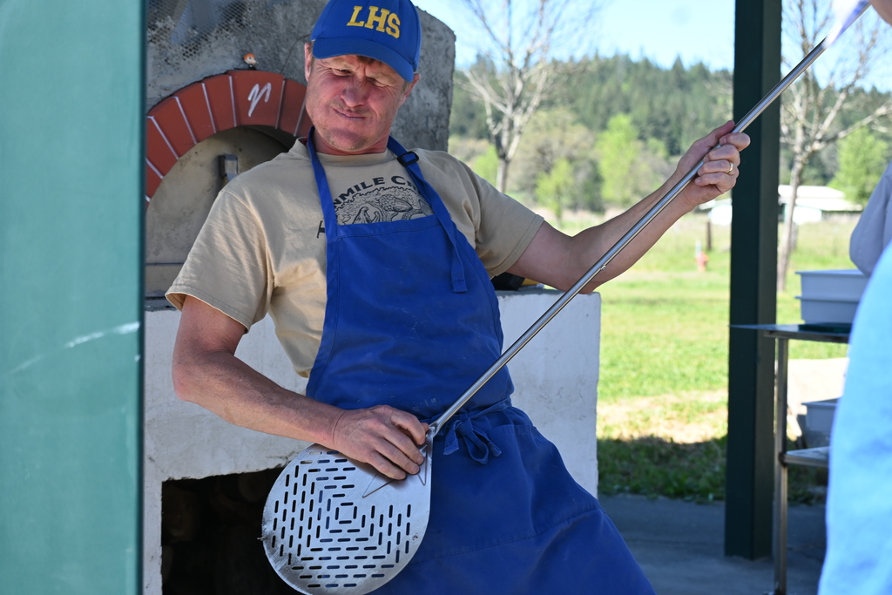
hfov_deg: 27.0
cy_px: 298
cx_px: 446
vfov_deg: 18.2
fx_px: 1858
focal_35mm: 75
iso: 160
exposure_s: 1/250
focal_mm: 50
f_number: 5.6
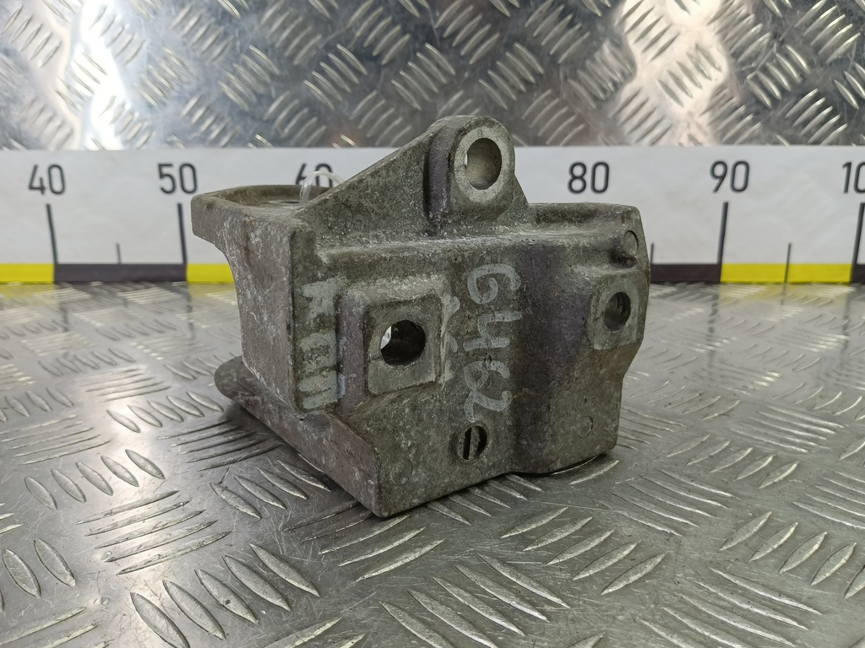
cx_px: 432
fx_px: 575
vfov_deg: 58.9
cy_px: 324
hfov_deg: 73.9
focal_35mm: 23
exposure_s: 1/50
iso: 127
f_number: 1.6
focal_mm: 4.11
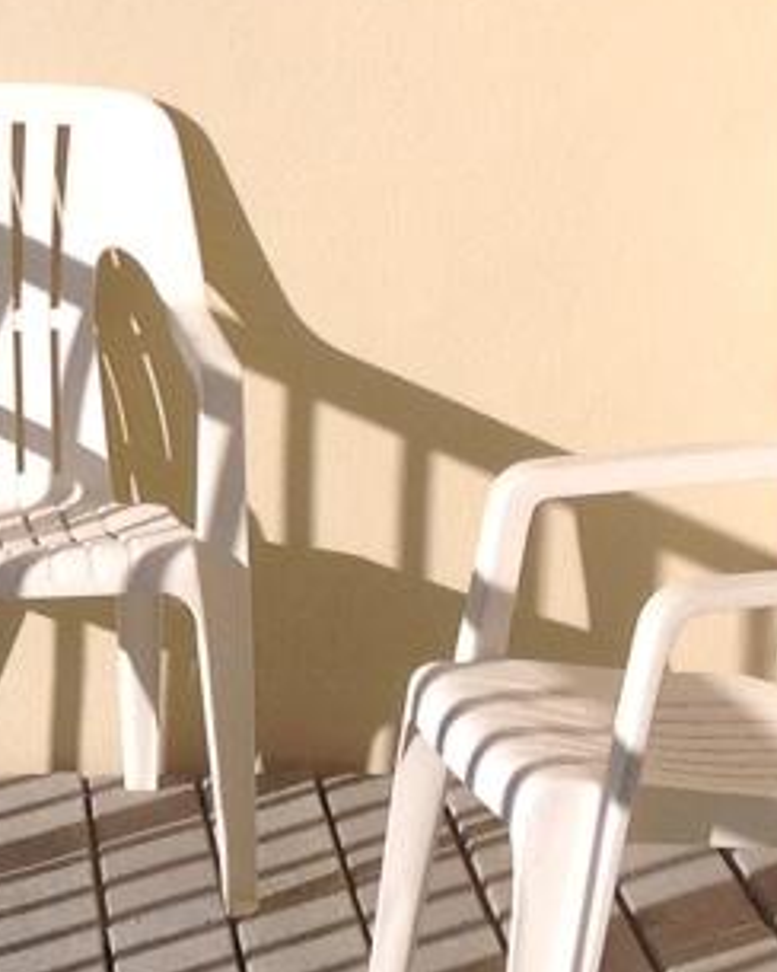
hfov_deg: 10.2
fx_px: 4168
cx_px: -535
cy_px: 478
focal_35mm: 145
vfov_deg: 13.3
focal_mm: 4.28
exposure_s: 1/3788
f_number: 2.4
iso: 50
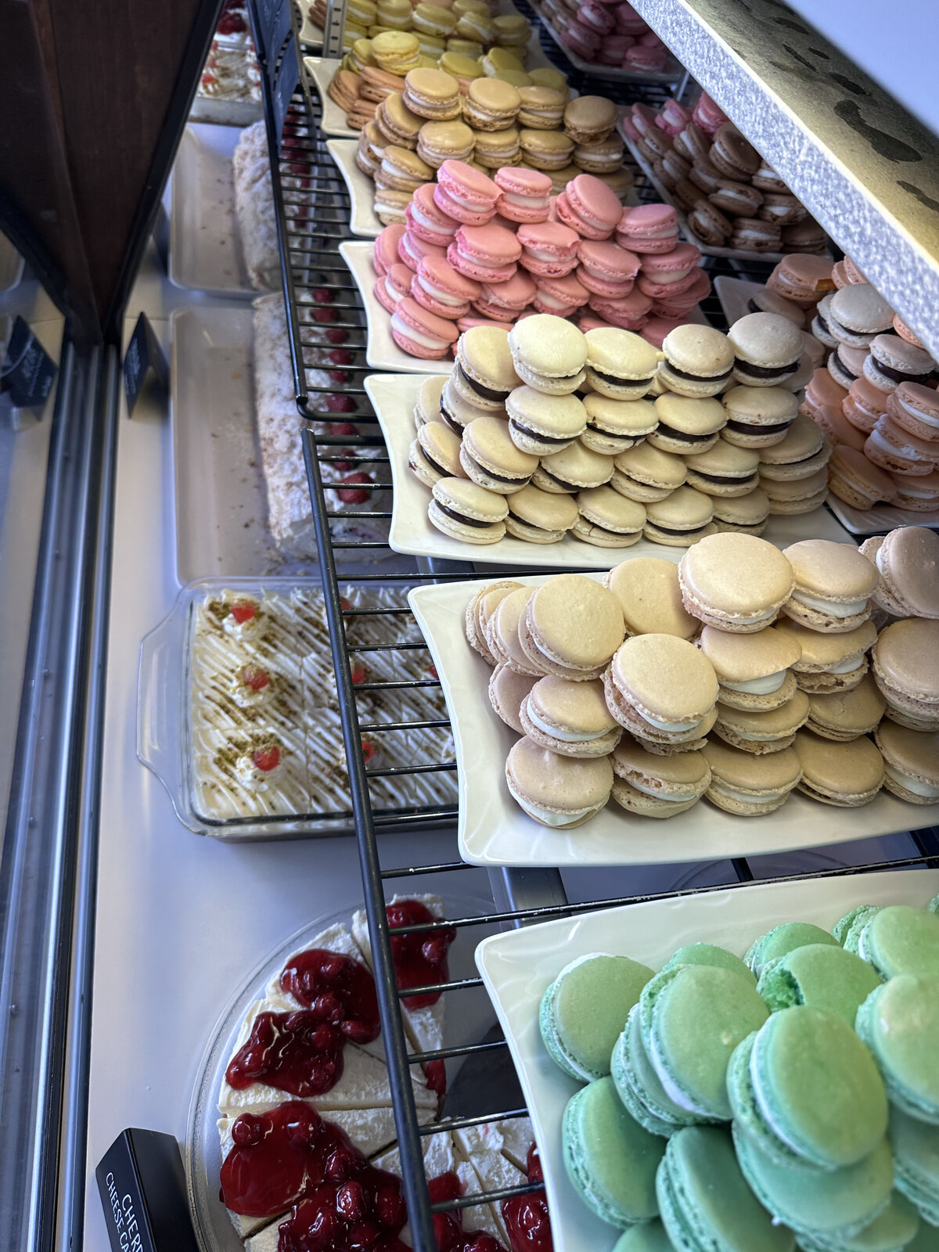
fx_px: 868
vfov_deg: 71.6
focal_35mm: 24
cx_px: 470
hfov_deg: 56.8
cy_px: 626
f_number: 1.78
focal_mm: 6.86
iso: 80
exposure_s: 1/120
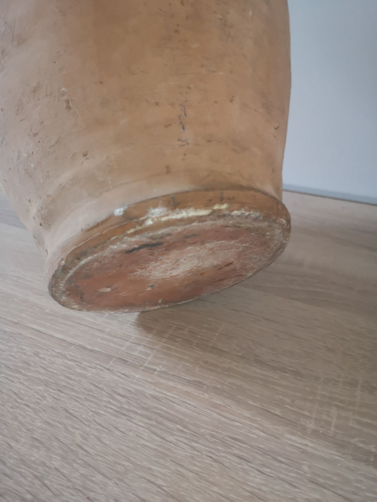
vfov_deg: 65.3
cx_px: 188
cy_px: 251
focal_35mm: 27
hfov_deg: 51.4
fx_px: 392
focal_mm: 3.95
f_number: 1.8
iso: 500
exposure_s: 1/20
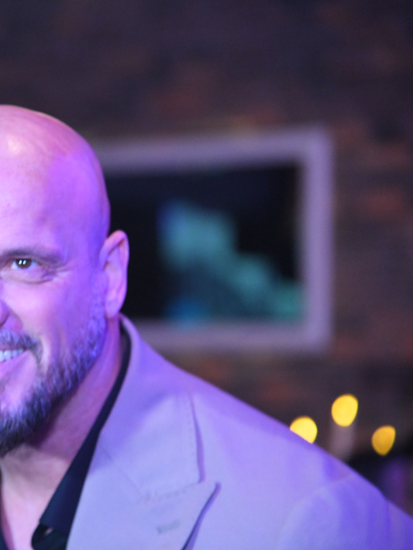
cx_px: 0
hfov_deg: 8.5
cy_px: 274
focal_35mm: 174
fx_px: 2767
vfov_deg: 11.4
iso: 5000
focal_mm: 120
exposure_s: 1/80
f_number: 4
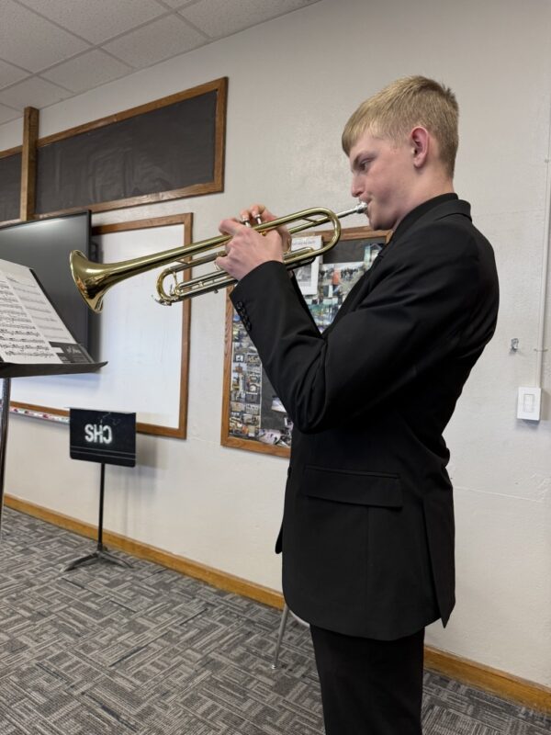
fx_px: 509
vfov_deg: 71.6
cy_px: 368
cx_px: 276
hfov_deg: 56.8
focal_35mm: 24
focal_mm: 6.76
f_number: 1.78
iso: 200
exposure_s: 1/120
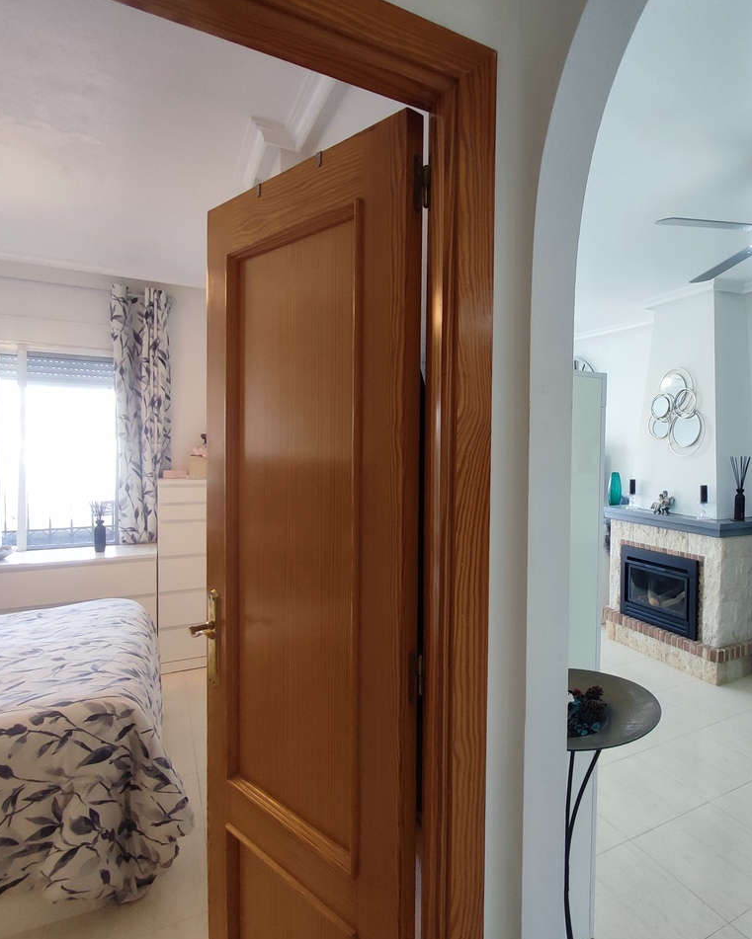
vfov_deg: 77.6
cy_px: 472
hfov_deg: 63.5
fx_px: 584
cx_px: 516
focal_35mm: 21
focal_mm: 1.65
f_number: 2.2
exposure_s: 1/100
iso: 196
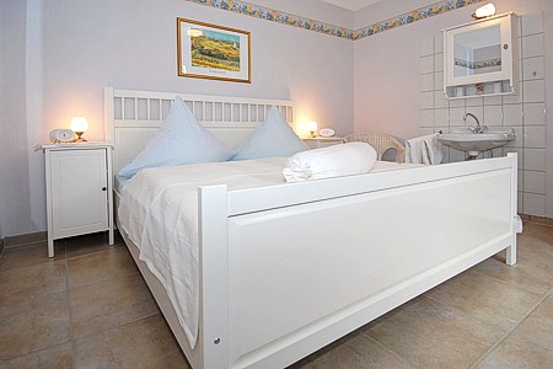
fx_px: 276
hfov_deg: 90.0
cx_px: 276
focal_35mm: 18
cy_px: 184
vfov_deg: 67.4
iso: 400
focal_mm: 12
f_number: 4
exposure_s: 1/80
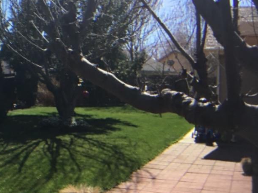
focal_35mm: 76
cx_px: -11
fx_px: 566
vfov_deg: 19.4
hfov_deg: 24.3
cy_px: 92
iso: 25
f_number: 2.4
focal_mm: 3.3
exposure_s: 1/1274
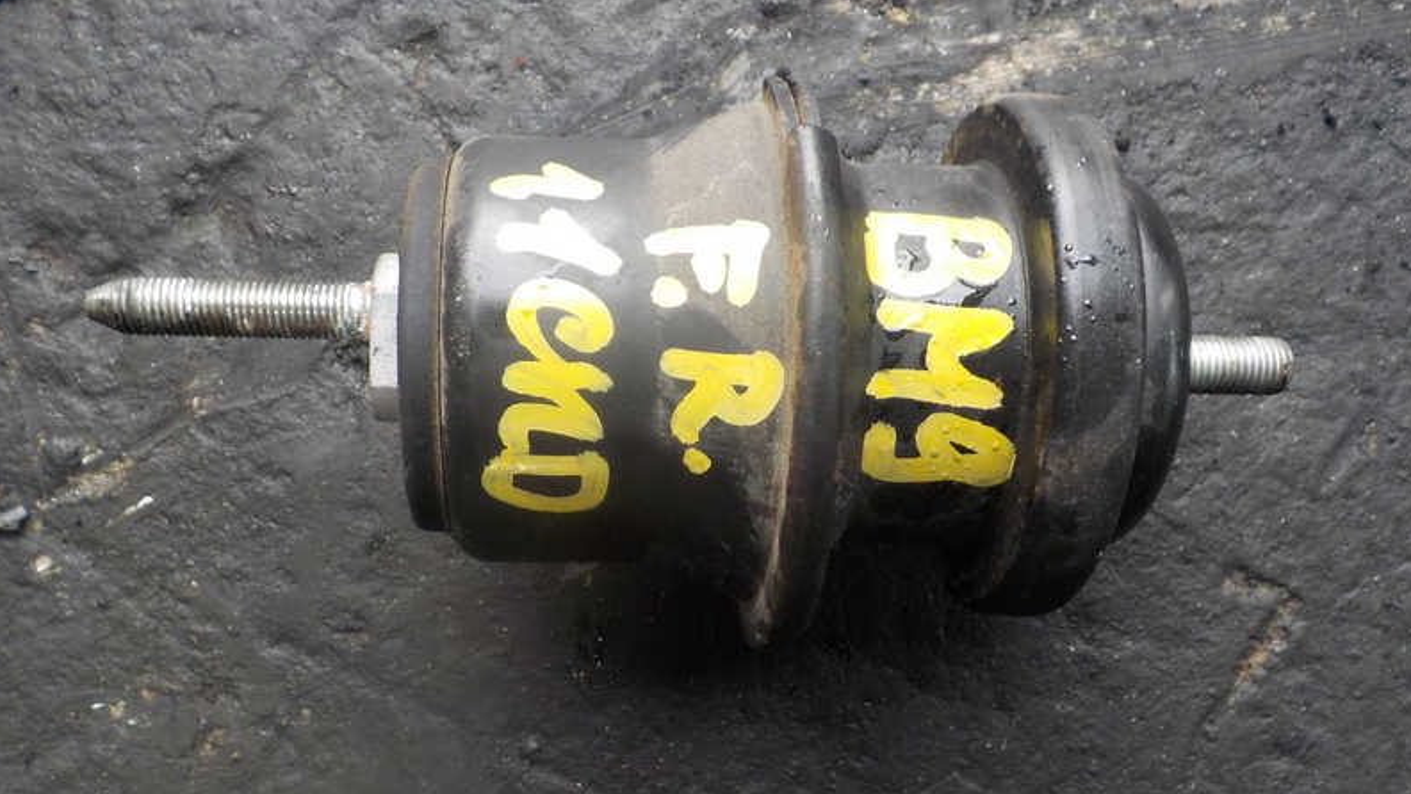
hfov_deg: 59.5
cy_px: 420
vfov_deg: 35.7
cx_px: 707
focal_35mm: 33
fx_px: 1235
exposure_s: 1/50
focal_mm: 4.1
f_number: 3.3
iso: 125
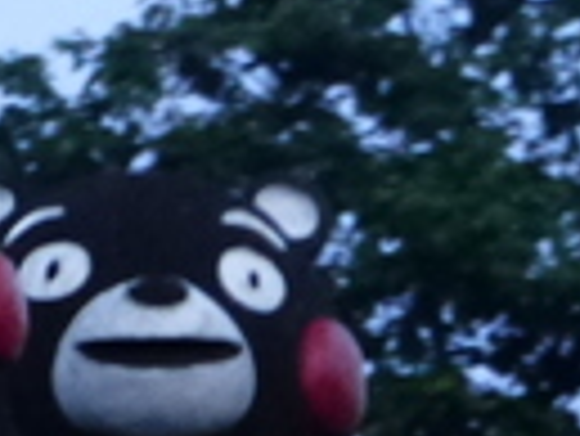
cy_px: 1371
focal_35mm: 469
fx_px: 7866
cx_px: -382
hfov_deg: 4.2
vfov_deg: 3.1
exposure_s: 1/8
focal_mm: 10.5
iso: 400
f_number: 2.8
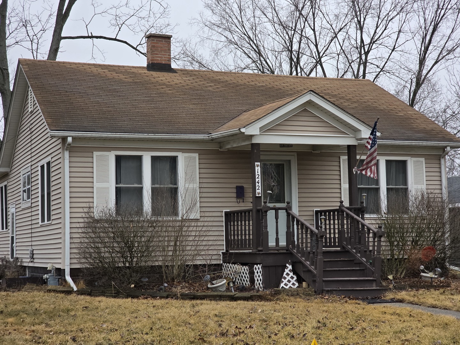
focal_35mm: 69
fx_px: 917
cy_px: 172
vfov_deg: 21.3
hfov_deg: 28.2
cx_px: 230
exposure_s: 1/2000
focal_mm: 7.9
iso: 160
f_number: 2.4
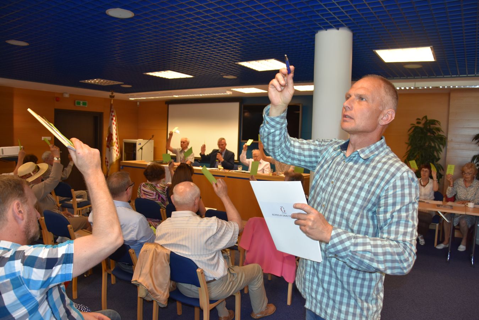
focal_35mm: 27
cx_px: 240
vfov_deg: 48.0
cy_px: 160
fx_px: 359
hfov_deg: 67.4
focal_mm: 18
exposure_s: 1/60
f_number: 3.5
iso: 400
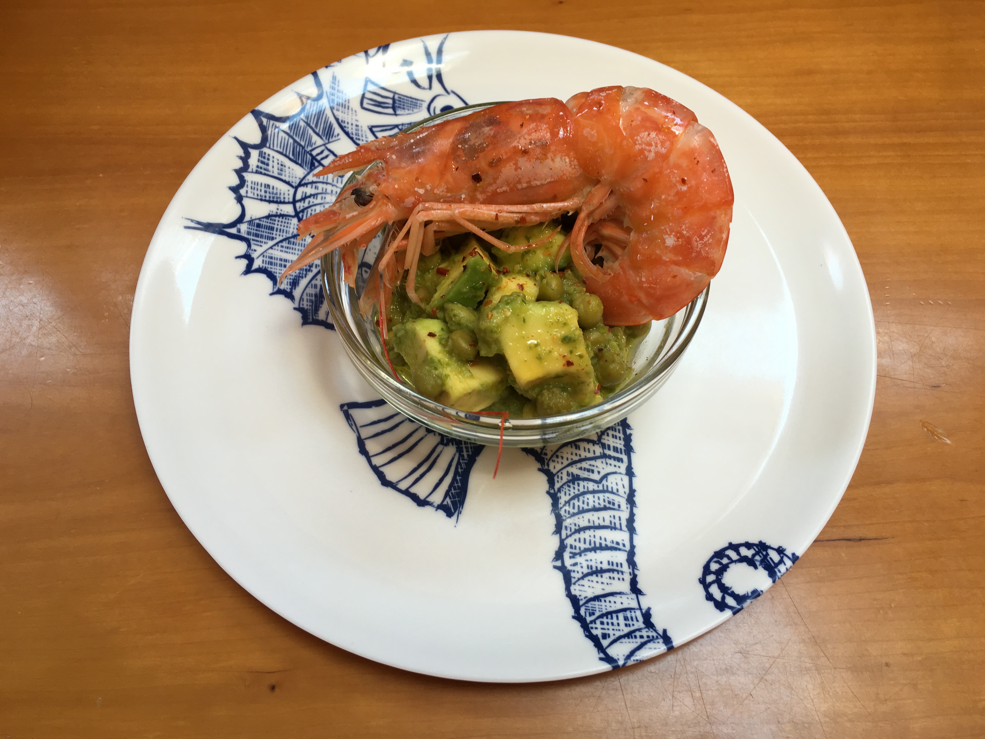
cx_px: 492
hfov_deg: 61.7
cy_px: 370
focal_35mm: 29
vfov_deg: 48.2
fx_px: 825
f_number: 2.2
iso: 32
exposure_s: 1/50
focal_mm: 4.15
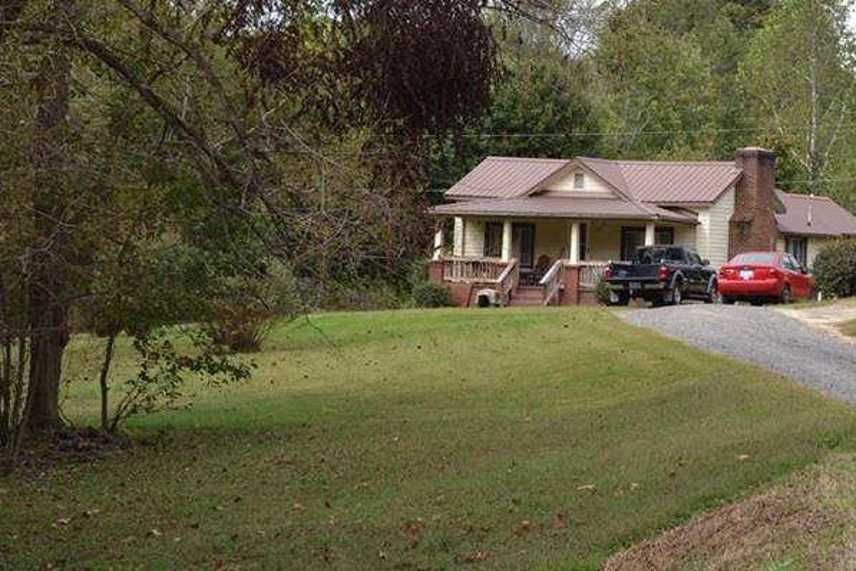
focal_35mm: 108
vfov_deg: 12.6
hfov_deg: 18.8
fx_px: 2568
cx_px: 608
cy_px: 110
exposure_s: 1/200
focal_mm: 42
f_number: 5.6
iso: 100
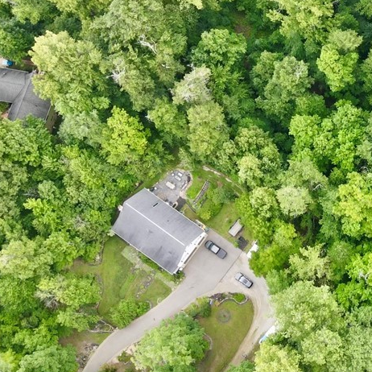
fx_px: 571
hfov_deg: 33.5
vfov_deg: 35.8
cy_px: 137
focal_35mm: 47
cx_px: 357
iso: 100
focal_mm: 4.5
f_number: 2.8
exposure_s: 1/15
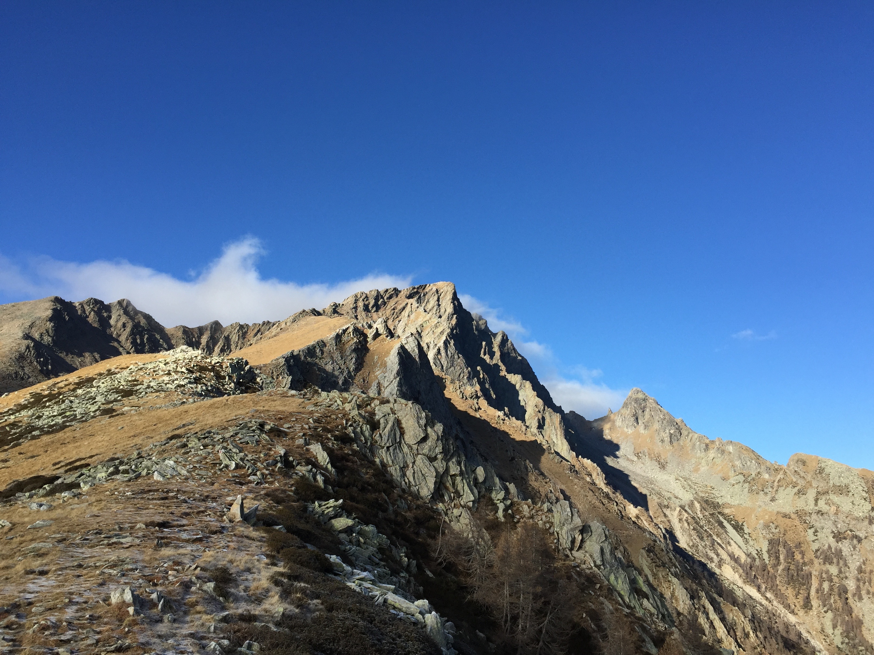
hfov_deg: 61.7
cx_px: 437
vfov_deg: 48.2
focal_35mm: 29
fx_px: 732
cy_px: 328
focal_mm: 4.15
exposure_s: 1/1582
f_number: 2.2
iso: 32
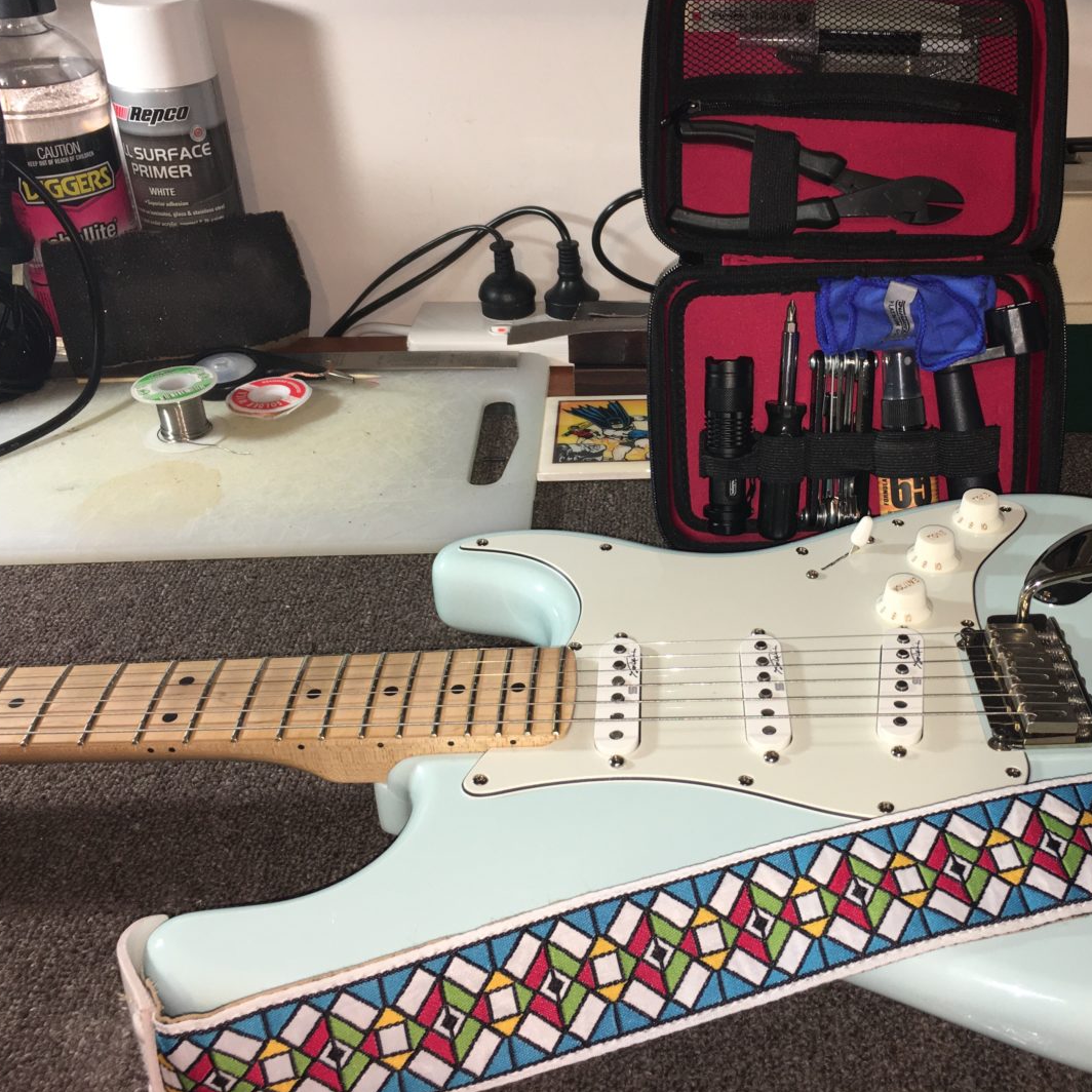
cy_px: 505
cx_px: 724
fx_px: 1321
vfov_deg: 44.9
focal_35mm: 37
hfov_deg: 44.3
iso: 40
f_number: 2.2
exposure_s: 1/33
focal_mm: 4.15
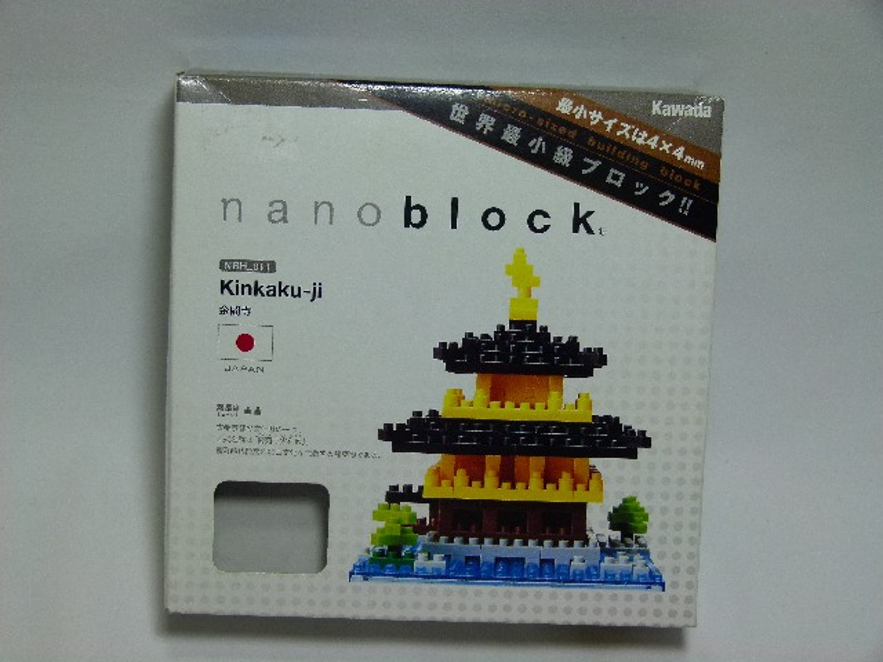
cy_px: 331
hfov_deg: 25.0
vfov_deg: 18.9
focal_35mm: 78
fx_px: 1990
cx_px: 442
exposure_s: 1/60
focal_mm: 14.1
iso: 160
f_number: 3.3
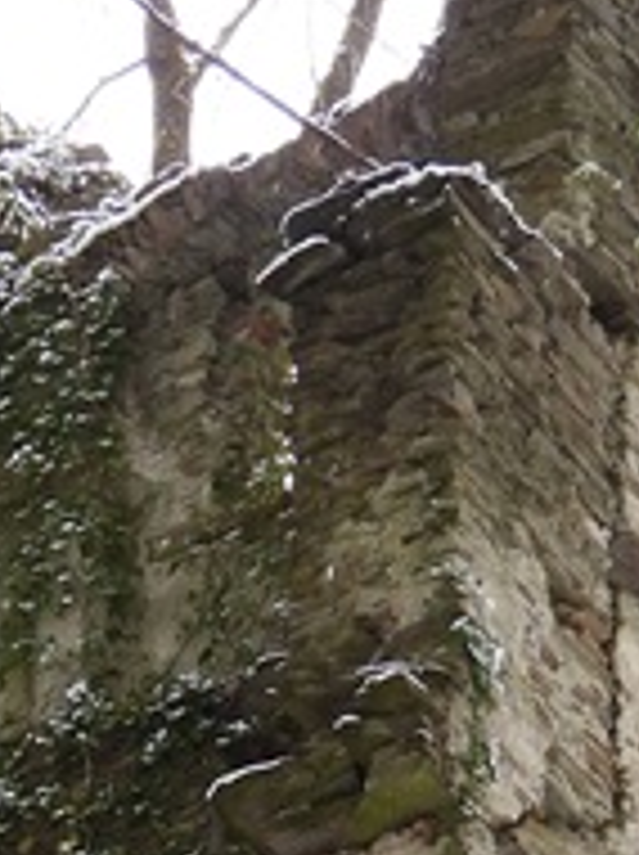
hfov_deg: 6.3
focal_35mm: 232
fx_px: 5723
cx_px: -266
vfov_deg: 8.3
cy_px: 1408
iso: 100
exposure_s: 1/125
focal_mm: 9.8
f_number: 3.5
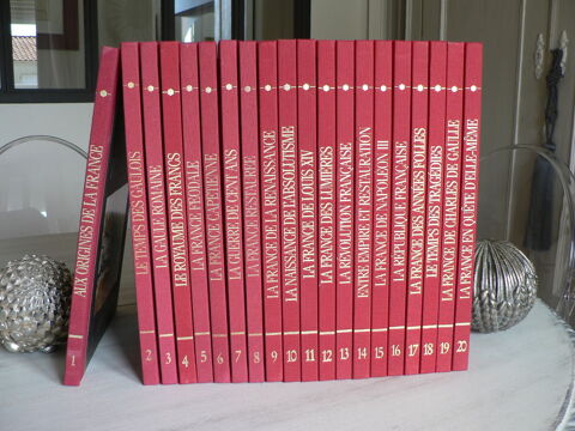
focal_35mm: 36
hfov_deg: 51.4
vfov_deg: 39.7
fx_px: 598
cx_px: 288
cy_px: 216
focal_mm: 6
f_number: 2.8
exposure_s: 1/50
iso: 80
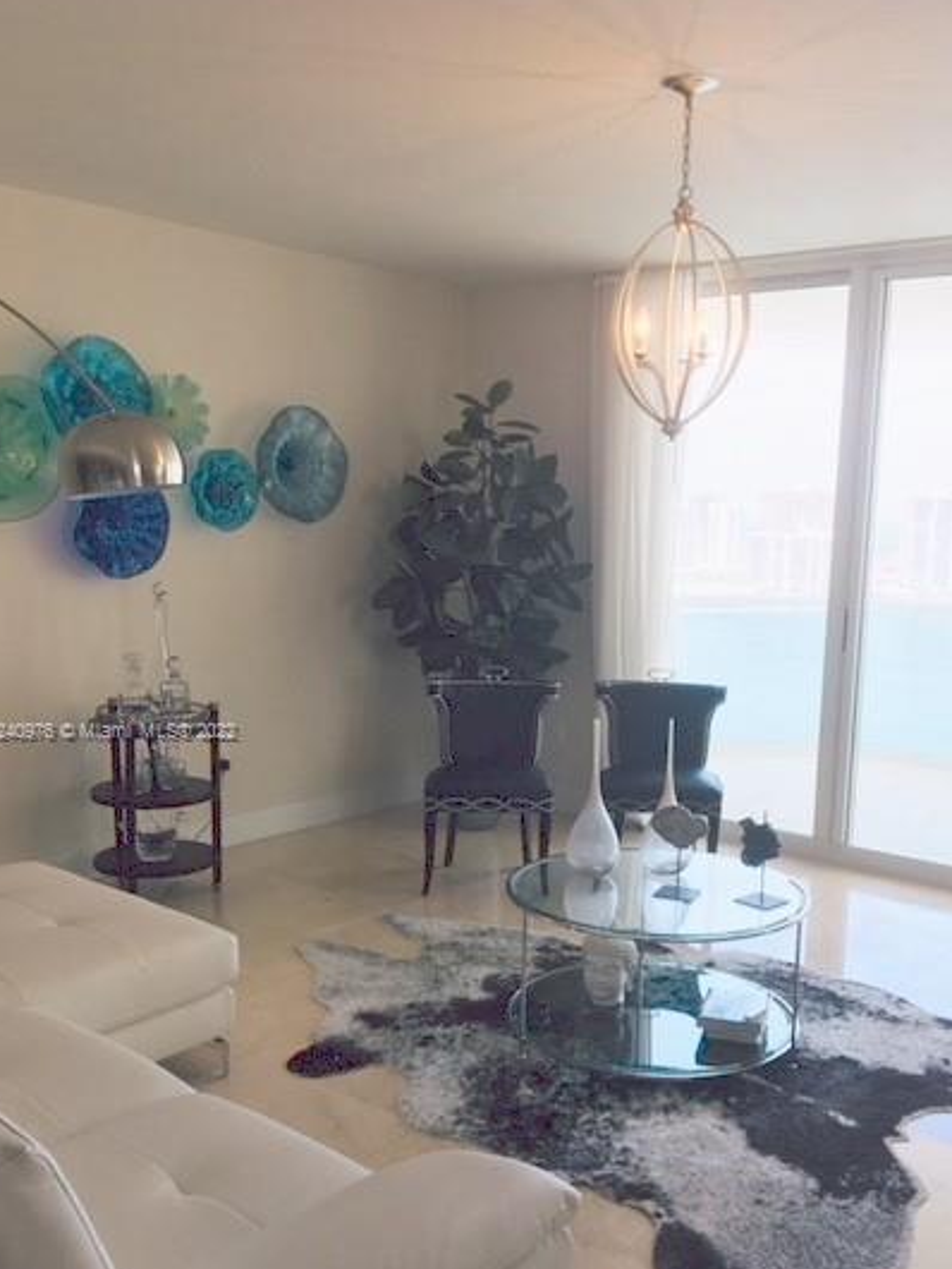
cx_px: 536
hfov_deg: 40.7
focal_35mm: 35
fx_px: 1282
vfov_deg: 52.4
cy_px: 733
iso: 25
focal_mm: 4.15
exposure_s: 1/125
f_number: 2.2
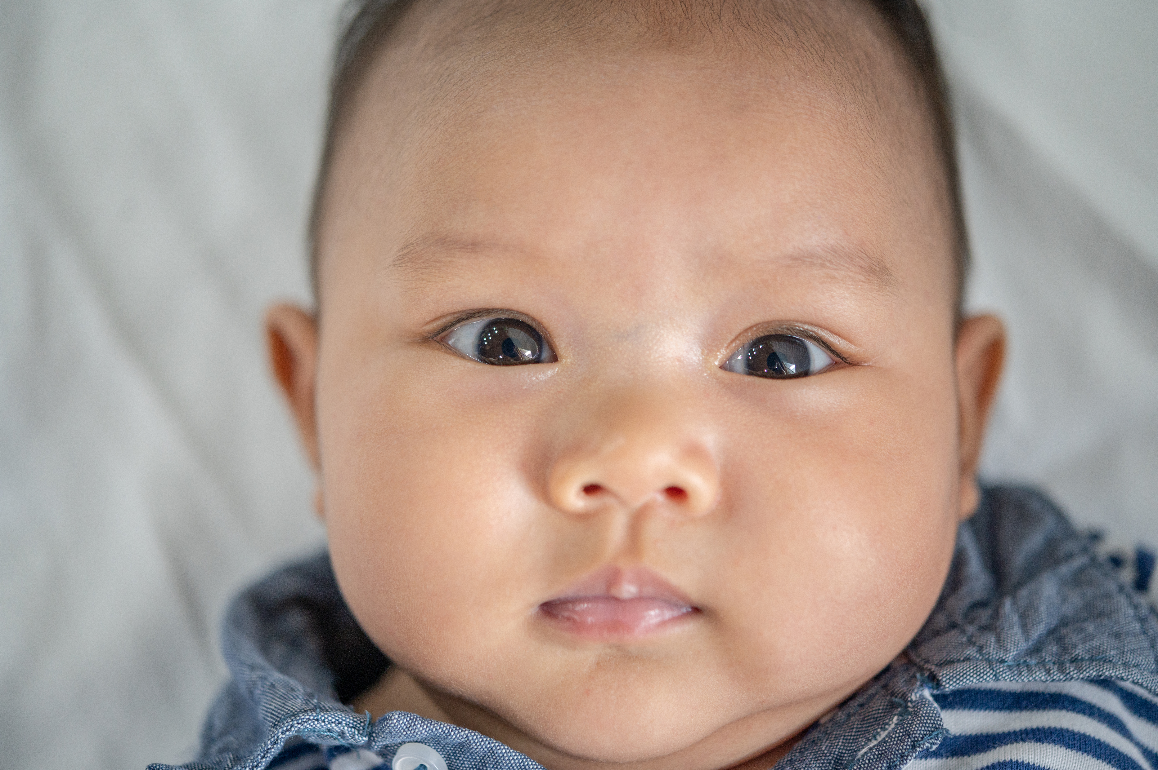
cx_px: 579
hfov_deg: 33.4
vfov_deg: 22.6
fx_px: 1929
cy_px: 385
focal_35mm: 60
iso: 400
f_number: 3
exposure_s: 1/100
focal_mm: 60
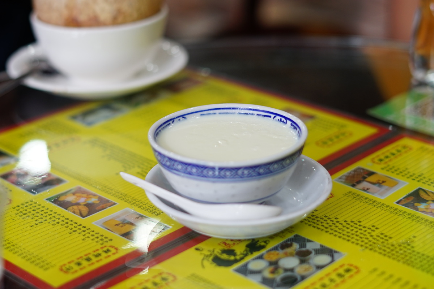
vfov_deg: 18.2
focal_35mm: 75
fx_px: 904
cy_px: 144
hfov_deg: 27.0
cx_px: 217
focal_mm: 50
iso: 250
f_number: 2.2
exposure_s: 1/125
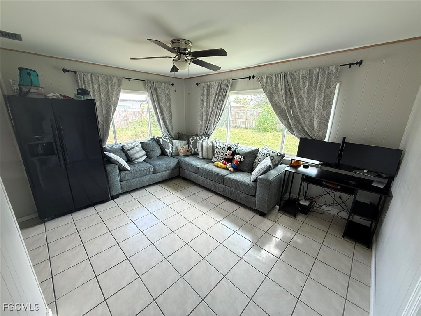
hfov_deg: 102.1
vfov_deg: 85.7
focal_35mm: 14
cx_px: 210
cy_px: 158
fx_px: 170
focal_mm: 2.22
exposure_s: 1/99
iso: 125
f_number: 2.2
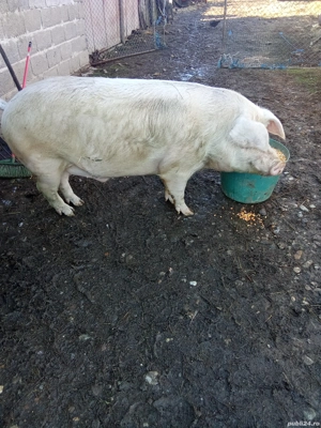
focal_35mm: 28
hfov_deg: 49.7
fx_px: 346
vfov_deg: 63.4
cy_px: 214
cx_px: 160
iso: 125
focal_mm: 2.78
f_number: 2
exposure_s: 1/100
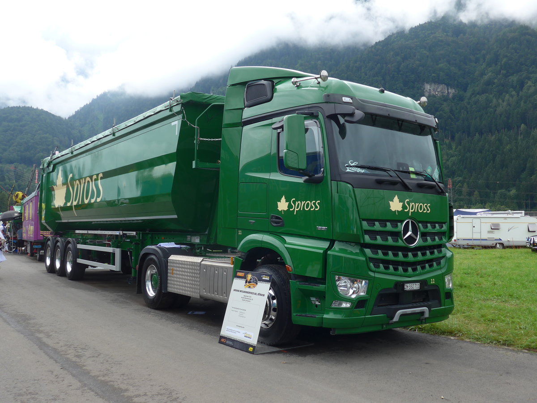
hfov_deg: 54.0
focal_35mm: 34
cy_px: 202
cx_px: 268
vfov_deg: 41.8
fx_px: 527
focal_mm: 7
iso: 80
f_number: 2.8
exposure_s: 1/500
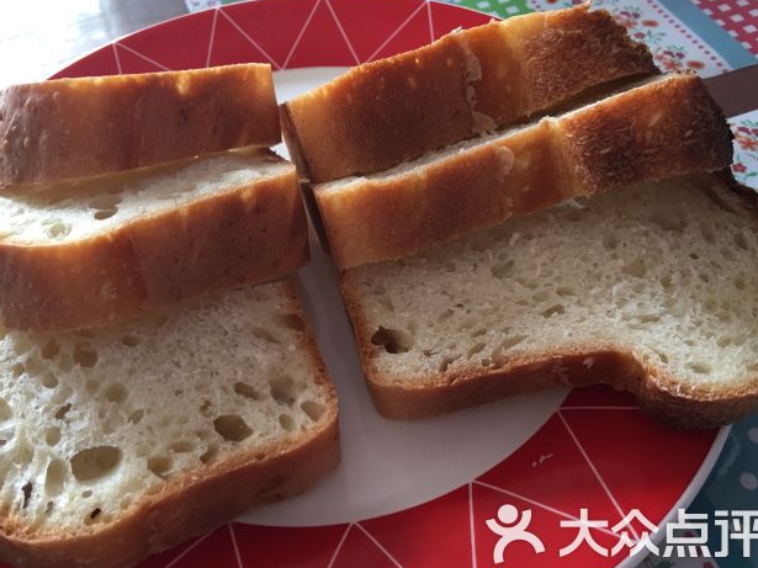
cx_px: 364
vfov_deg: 42.9
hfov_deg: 55.3
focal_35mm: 33
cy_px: 274
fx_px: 722
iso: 40
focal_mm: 4.15
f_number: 2.2
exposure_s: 1/17
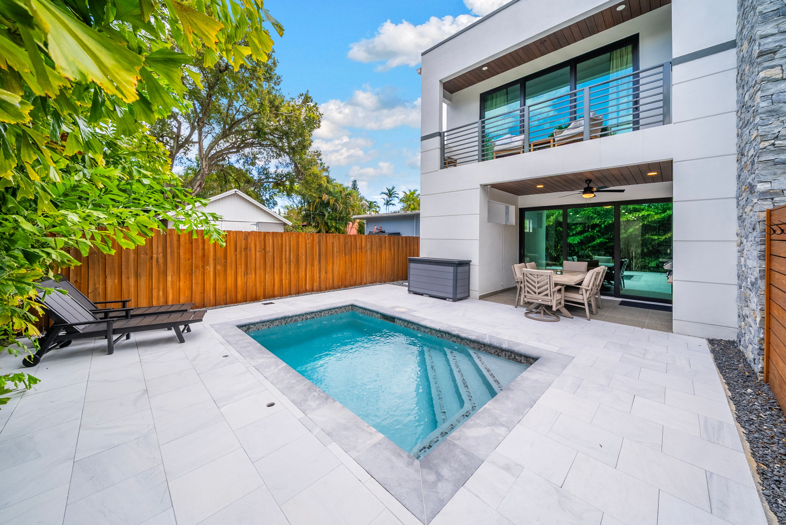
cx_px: 393
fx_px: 262
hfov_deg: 112.6
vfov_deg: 90.1
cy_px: 262
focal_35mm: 12
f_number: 8
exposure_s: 1/100
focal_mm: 12
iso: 100
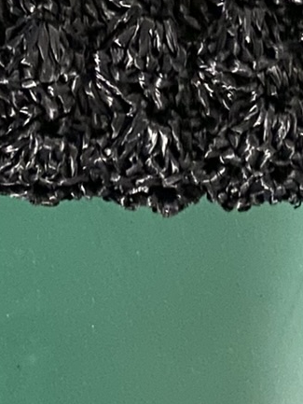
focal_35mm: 123
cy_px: -370
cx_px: -61
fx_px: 1435
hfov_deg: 11.8
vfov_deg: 13.9
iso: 500
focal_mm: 4.25
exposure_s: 1/13
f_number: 1.8
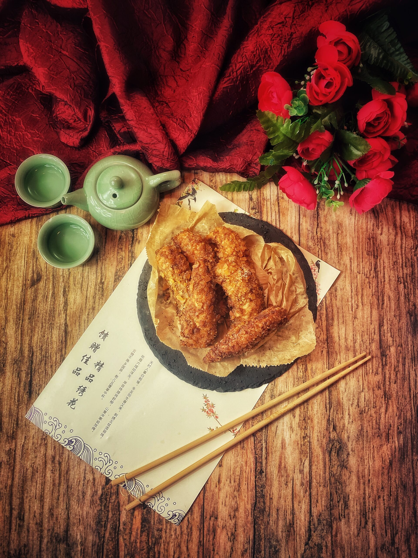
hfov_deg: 53.1
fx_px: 419
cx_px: 209
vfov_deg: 67.3
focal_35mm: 26
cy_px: 279
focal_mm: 4.25
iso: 125
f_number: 1.8
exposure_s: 1/50
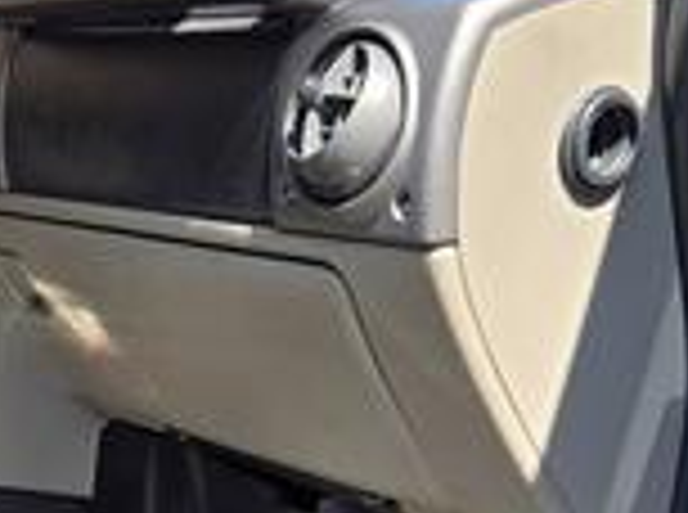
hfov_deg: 24.7
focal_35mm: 76
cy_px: 576
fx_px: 1507
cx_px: 18
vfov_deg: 18.5
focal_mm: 5.4
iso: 80
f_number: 1.8
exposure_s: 1/748
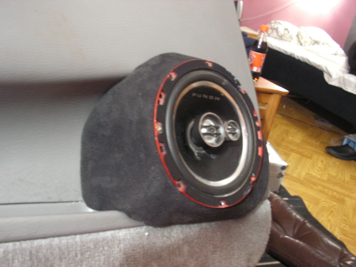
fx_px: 370
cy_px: 134
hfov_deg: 51.4
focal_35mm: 36
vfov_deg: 39.7
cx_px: 178
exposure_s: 1/1.3
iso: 160
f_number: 3.2
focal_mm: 6
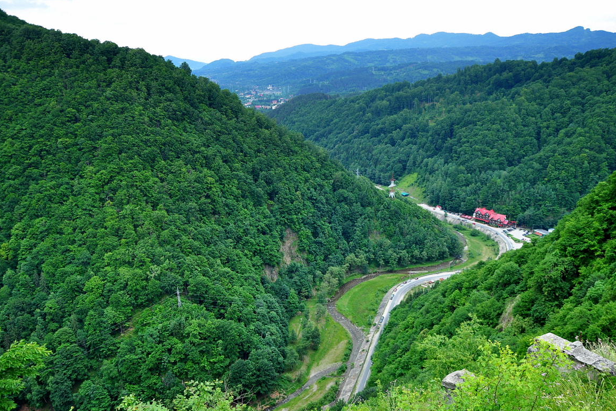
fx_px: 479
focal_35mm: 28
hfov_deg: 65.5
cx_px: 314
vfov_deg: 46.4
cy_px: 211
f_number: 5.6
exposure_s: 1/125
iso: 400
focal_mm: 18
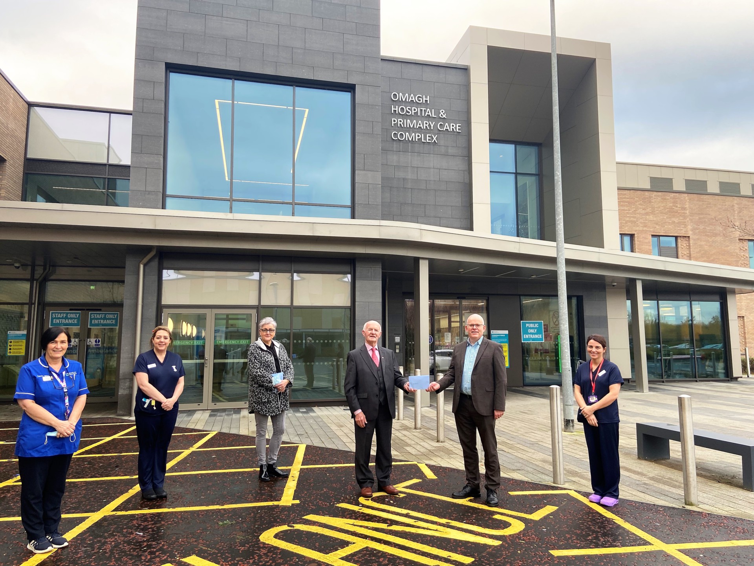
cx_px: 377
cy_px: 283
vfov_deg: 53.1
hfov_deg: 67.3
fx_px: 566
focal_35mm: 26
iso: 50
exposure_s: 1/121
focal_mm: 4.25
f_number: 1.8
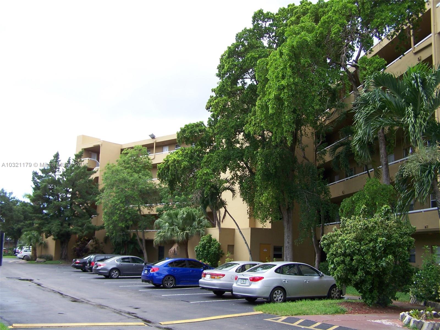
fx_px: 483
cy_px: 165
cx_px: 220
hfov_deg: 49.0
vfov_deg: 37.7
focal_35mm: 38
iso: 64
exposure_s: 1/250
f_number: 2.8
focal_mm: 6.3
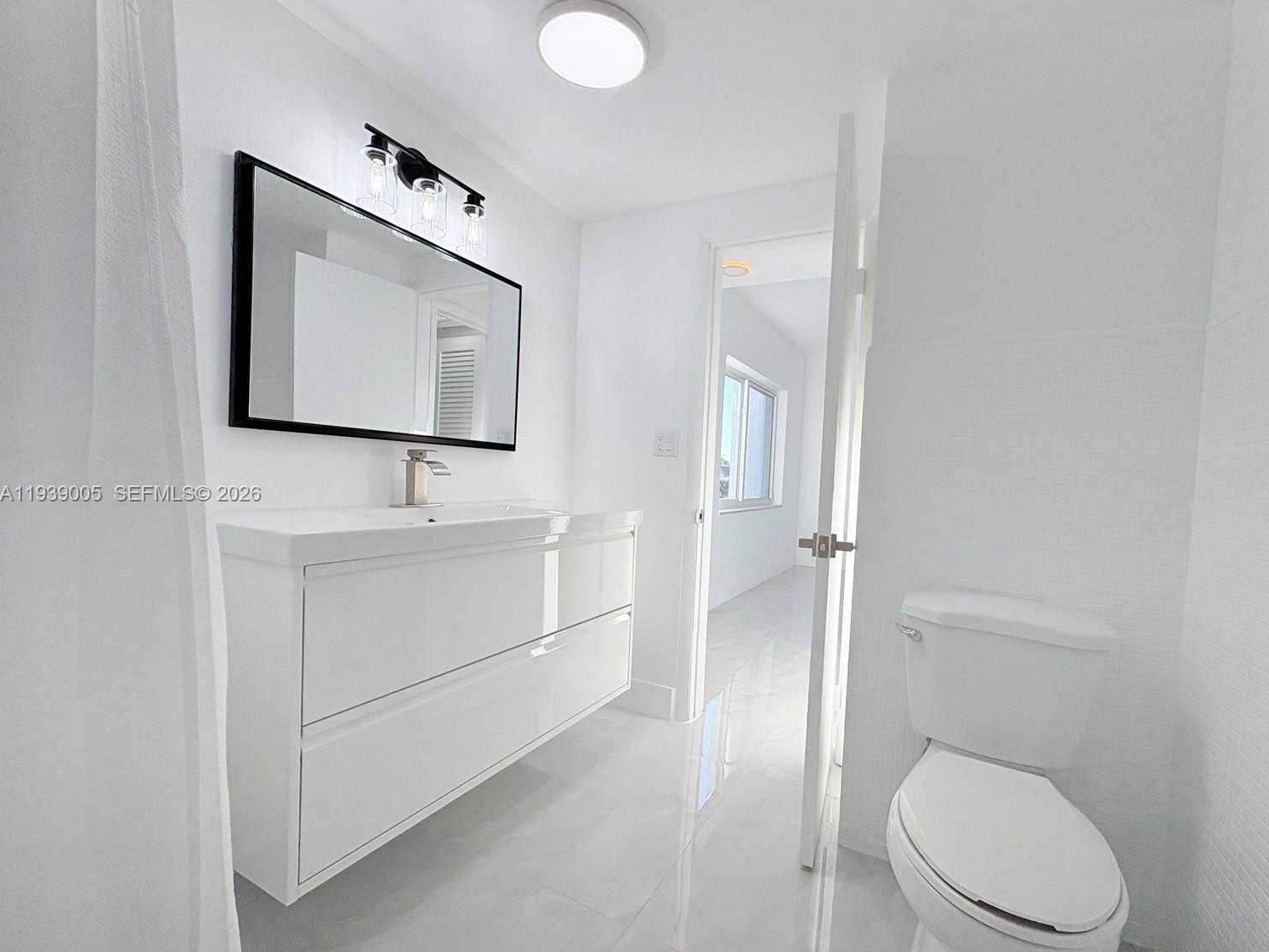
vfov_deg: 81.7
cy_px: 495
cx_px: 676
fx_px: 550
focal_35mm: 15
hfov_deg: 98.0
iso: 50
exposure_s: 1/316
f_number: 2.2
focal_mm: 2.22
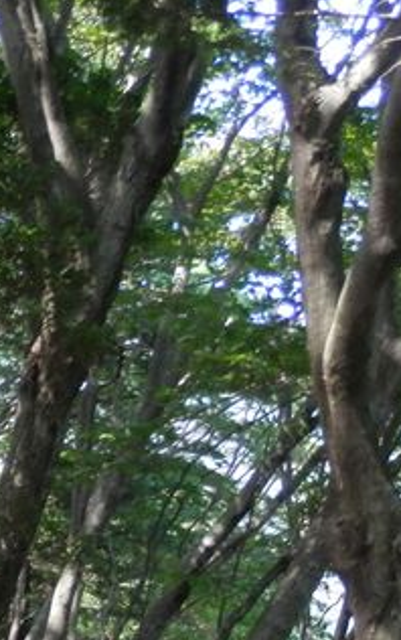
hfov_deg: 16.2
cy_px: 506
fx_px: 1169
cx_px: -338
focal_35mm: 67
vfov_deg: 29.9
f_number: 3
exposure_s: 1/30
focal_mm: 4.5
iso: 80
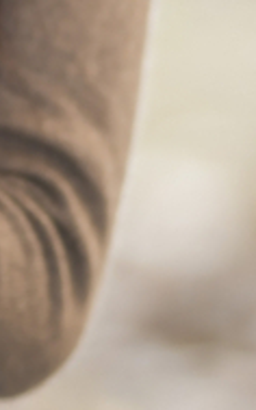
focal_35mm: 746
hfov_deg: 1.8
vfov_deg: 2.8
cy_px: -163
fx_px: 8334
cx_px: -337
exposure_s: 1/125
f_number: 1.8
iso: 200
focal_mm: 135
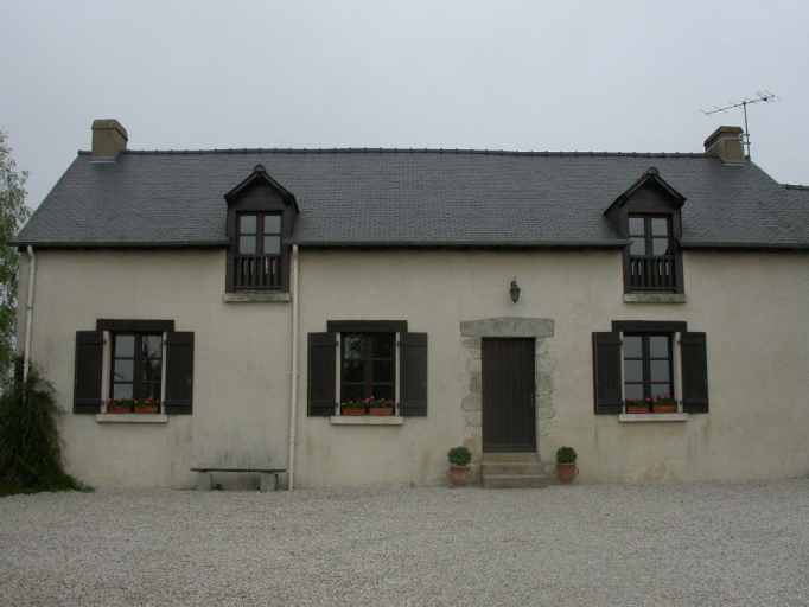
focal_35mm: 38
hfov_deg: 49.0
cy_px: 304
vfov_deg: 37.7
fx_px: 888
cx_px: 404
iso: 100
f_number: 6.7
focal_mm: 7.85
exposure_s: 1/249
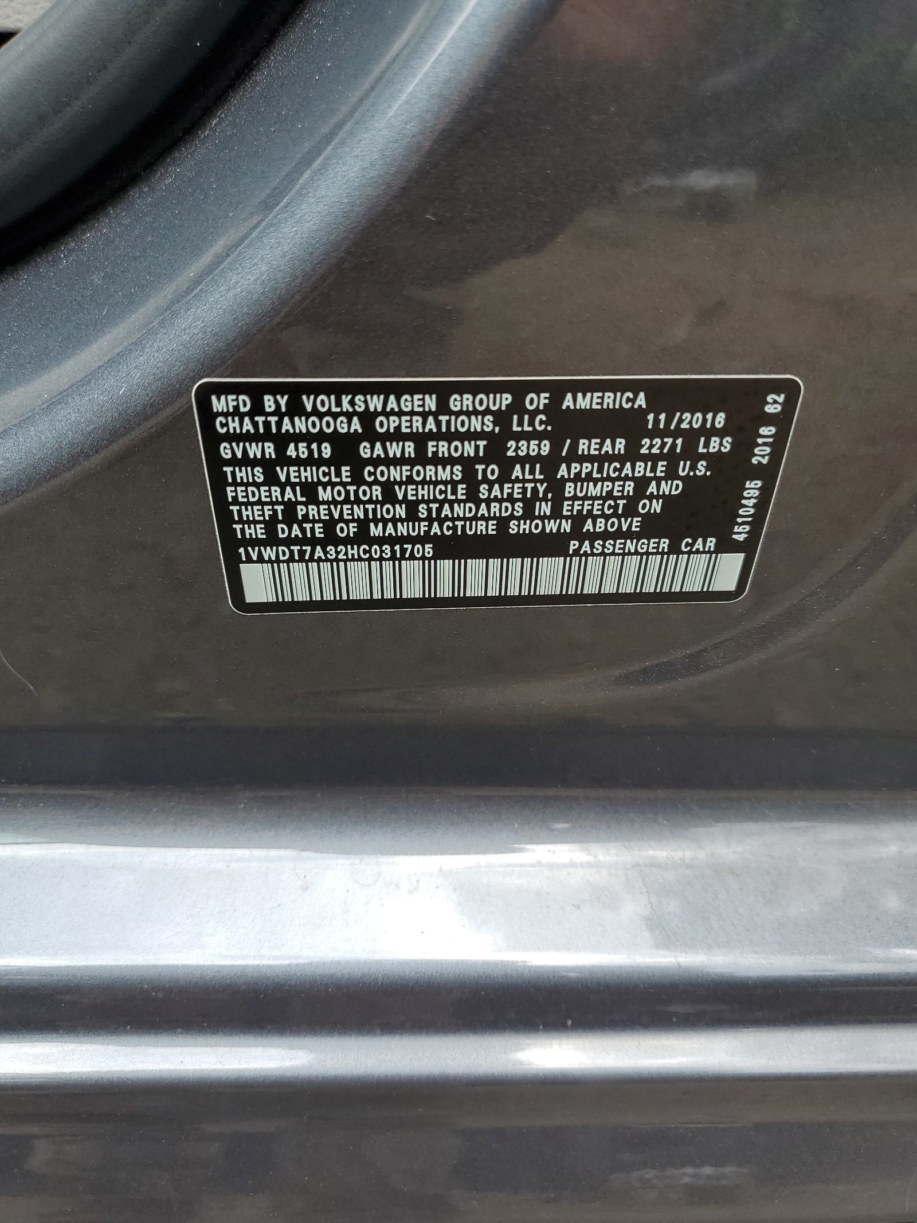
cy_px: 612
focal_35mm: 26
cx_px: 458
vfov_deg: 67.3
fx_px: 918
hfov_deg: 53.1
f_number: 1.5
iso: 50
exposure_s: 1/333
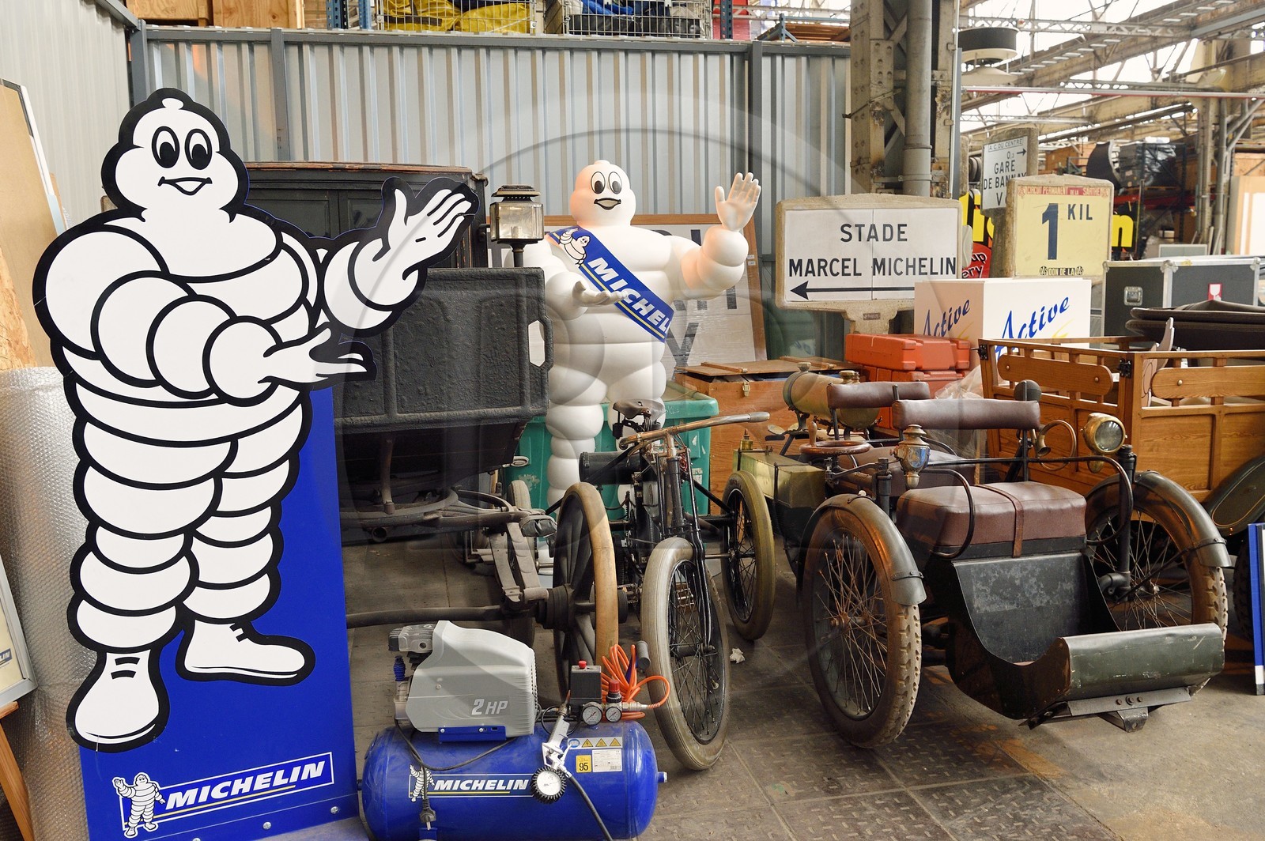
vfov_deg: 43.5
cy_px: 420
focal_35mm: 30
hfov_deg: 62.0
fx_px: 1053
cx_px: 632
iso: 1600
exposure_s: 1/40
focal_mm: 30
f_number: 7.1
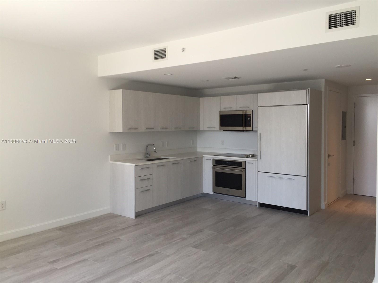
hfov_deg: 61.7
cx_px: 189
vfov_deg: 48.2
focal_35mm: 29
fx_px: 317
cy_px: 142
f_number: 2.2
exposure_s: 1/60
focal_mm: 4.15
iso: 32
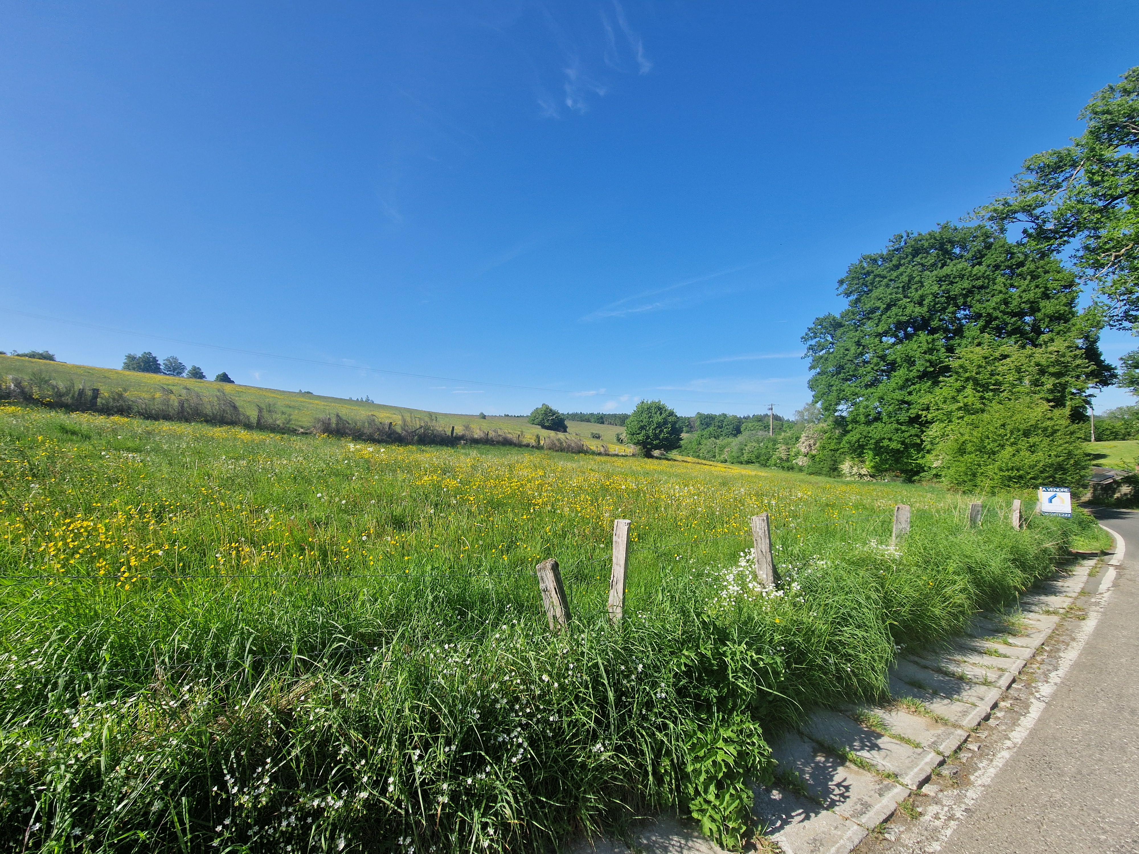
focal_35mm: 13
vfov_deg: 89.9
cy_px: 427
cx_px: 570
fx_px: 428
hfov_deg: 106.2
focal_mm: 2.2
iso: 50
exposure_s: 1/2184
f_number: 2.2
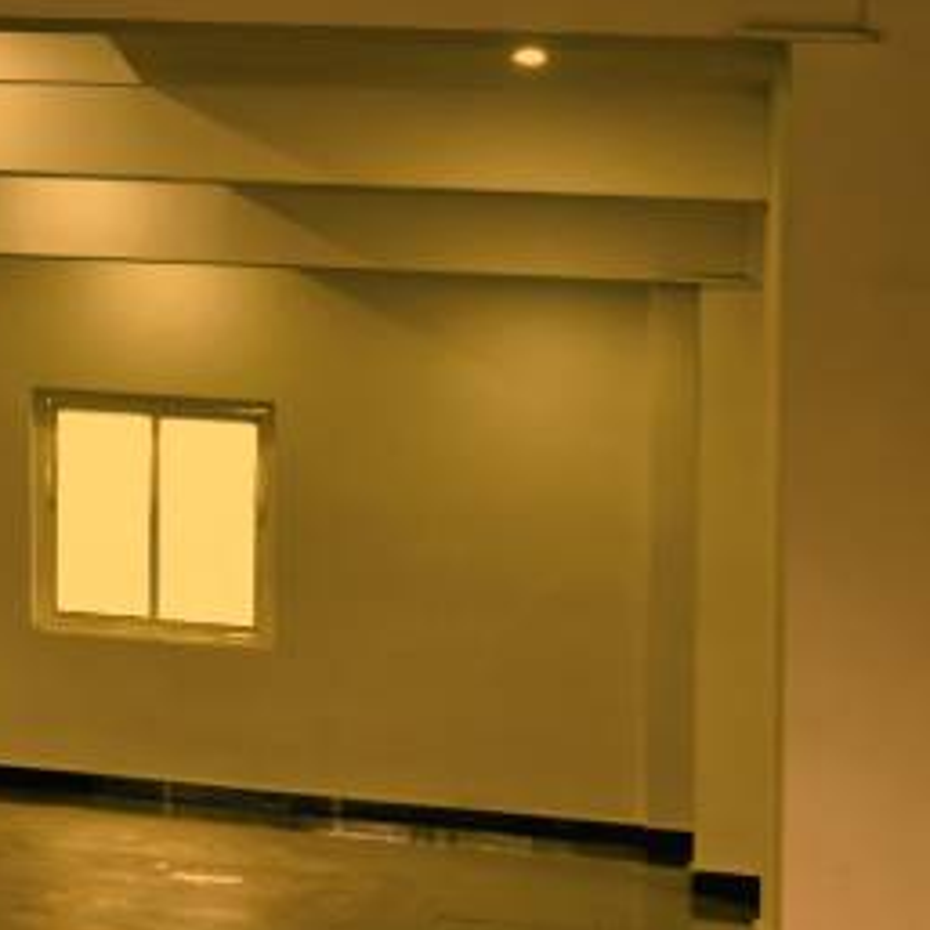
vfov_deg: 11.5
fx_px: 4604
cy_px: 617
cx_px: -1675
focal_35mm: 151
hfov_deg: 9.5
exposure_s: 1/250
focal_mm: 30.5
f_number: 4.5
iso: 200
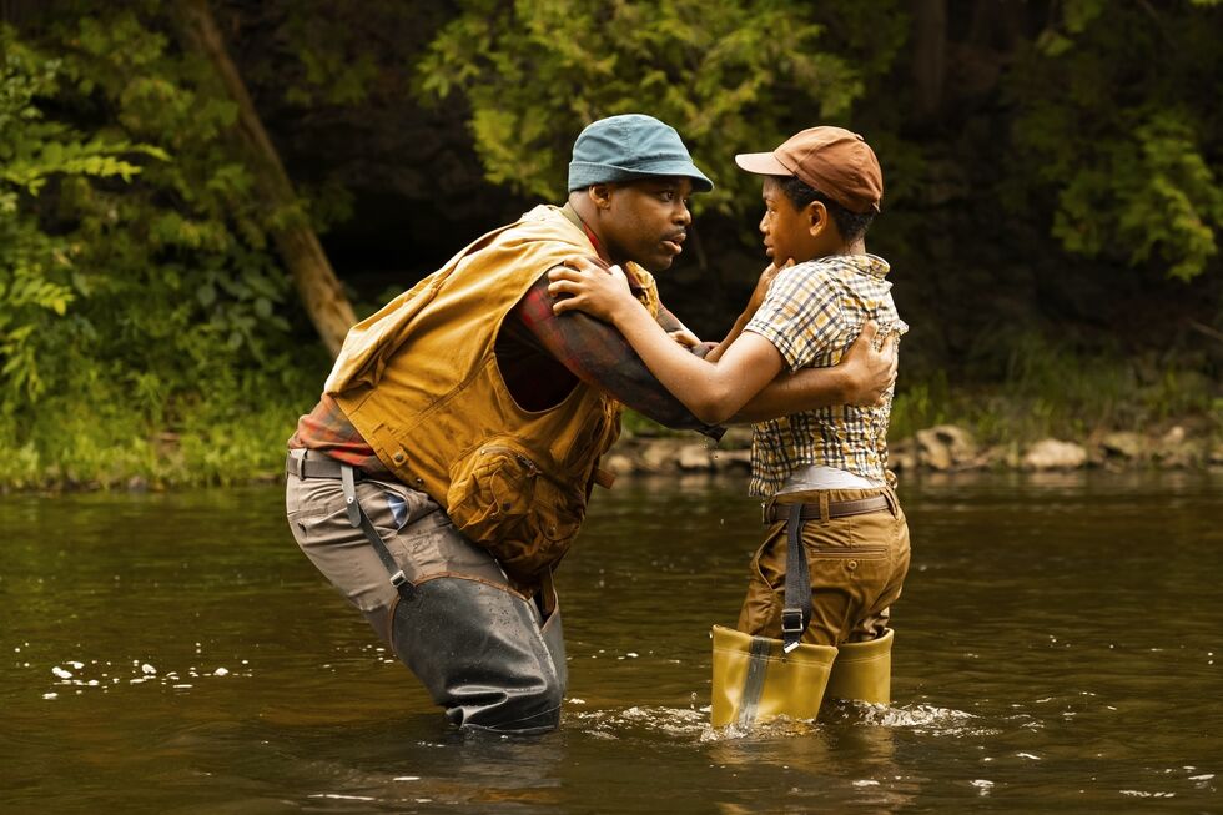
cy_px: 408
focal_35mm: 116
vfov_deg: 11.8
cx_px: 612
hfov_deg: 17.6
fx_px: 3940
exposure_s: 1/500
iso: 2500
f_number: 4.5
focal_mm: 77.3
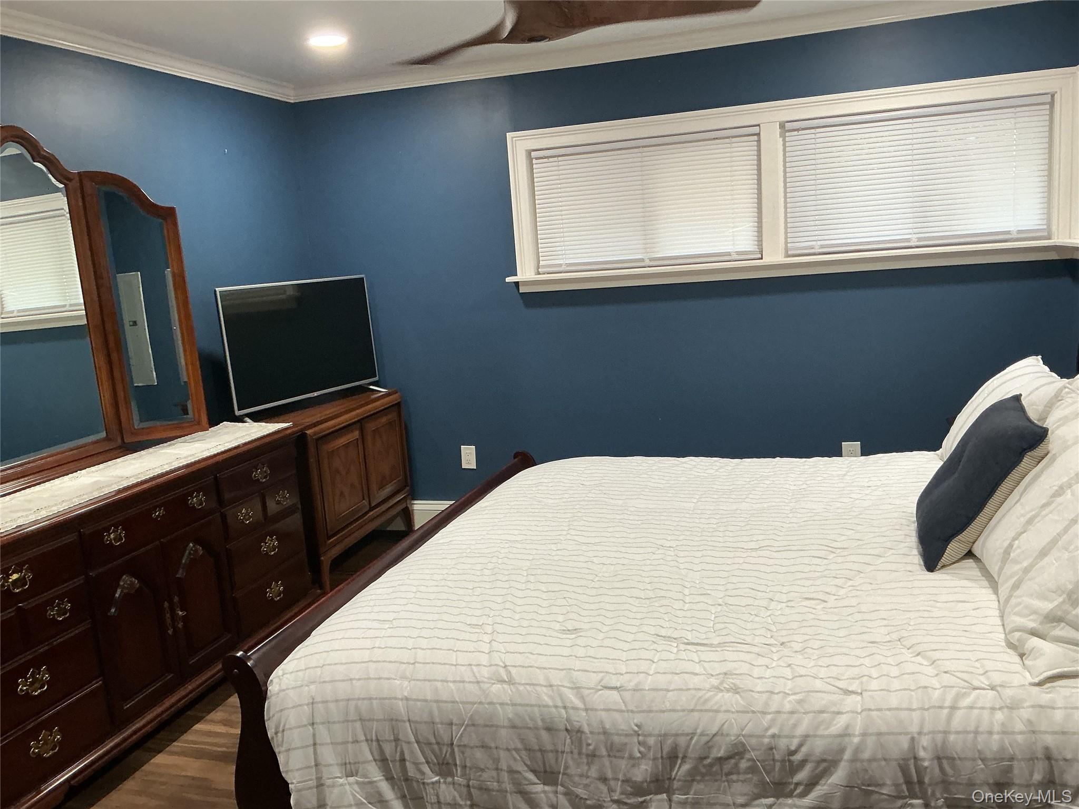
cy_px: 404
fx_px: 904
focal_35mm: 29
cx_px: 540
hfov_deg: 61.7
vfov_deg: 48.2
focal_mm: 3
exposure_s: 1/60
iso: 125
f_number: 1.8
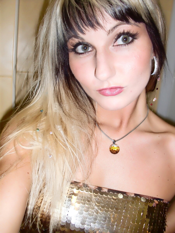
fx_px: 243
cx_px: 88
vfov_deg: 51.4
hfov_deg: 39.7
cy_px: 116
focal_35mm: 36
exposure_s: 1/60
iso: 125
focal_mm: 6.3
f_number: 2.8
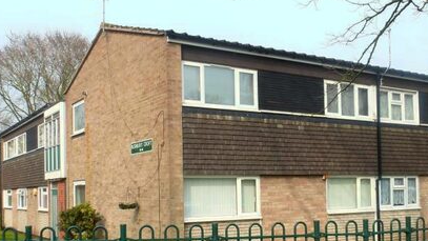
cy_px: 185
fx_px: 511
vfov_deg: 26.2
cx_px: 221
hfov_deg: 45.5
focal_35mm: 45
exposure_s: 1/320
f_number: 4
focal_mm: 4.3
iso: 100
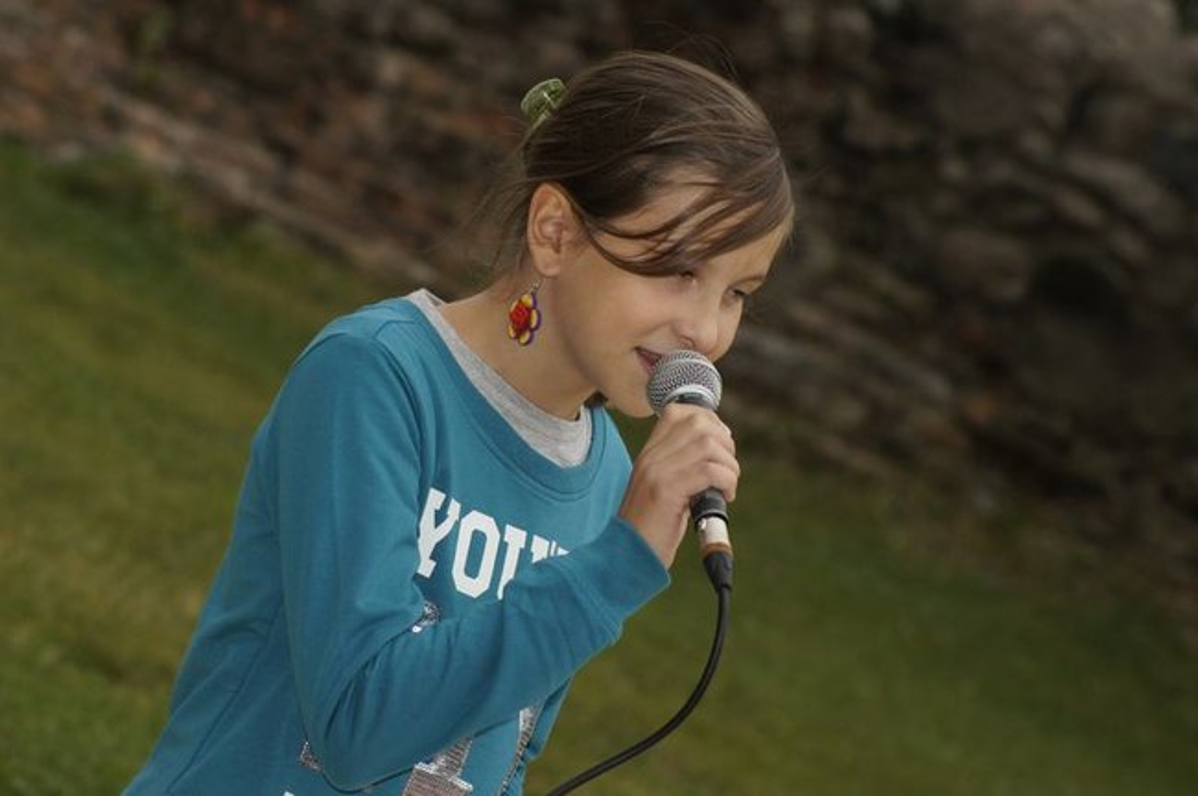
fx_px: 9973
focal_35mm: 300
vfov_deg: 4.6
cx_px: 599
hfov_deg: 6.9
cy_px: 398
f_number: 11
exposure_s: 1/160
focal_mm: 200
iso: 400
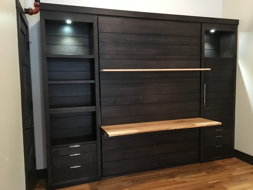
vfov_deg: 48.2
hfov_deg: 61.7
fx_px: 212
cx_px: 126
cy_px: 95
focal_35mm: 29
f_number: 2.2
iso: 250
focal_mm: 4.15
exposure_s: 1/15
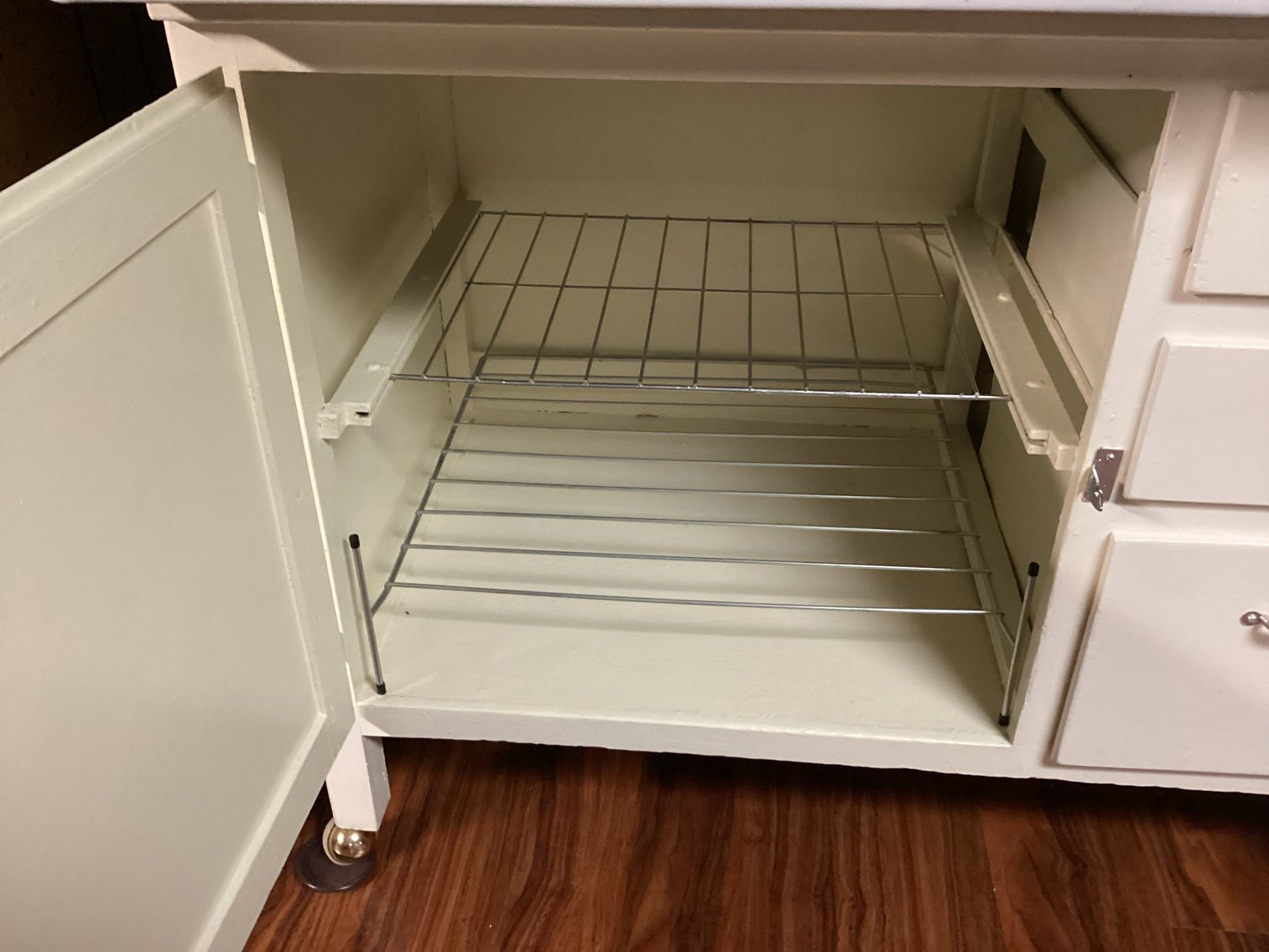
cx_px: 634
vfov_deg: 45.4
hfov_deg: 58.3
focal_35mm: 31
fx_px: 1137
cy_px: 476
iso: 400
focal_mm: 3.3
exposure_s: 1/30
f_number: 2.4
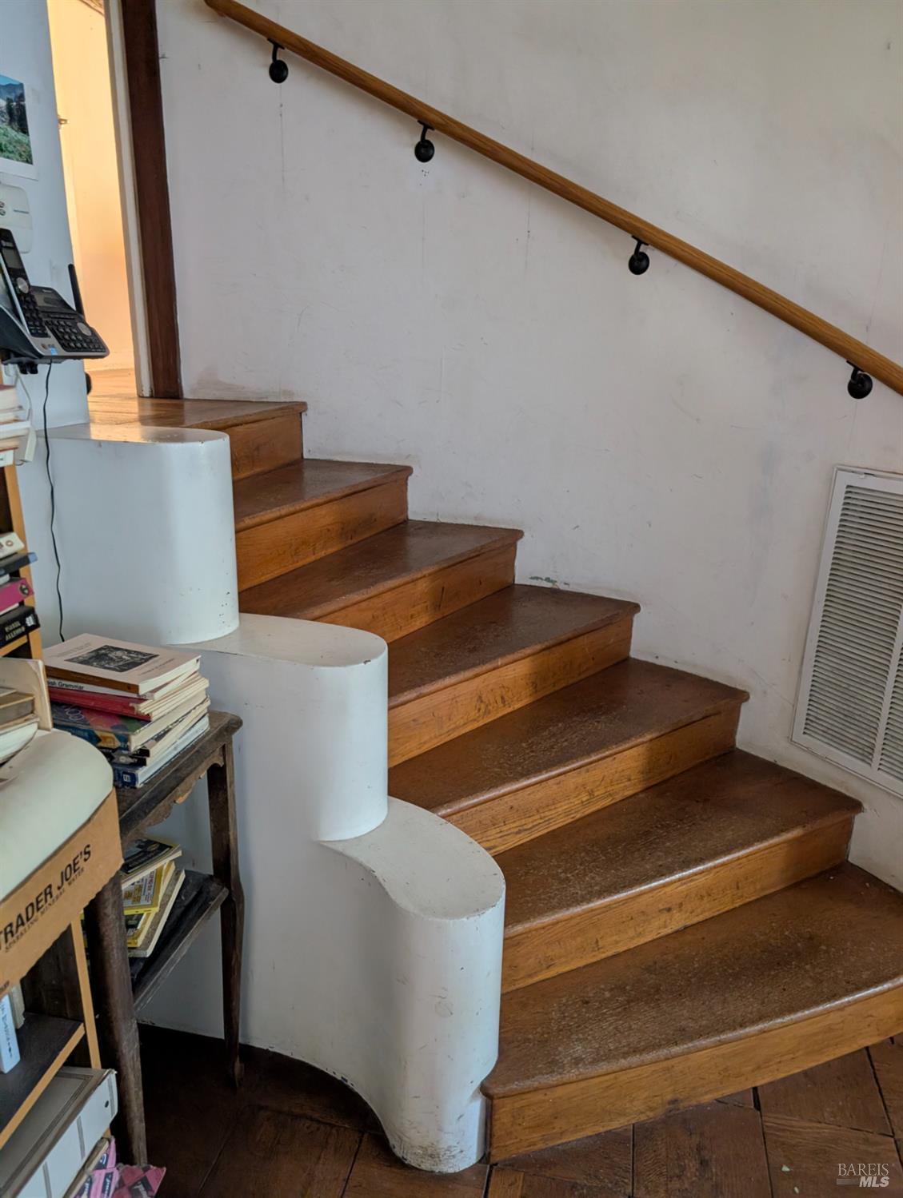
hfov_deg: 56.9
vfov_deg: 71.5
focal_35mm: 24
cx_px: 452
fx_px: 833
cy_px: 599
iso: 549
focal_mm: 6.9
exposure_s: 1/108
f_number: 1.68
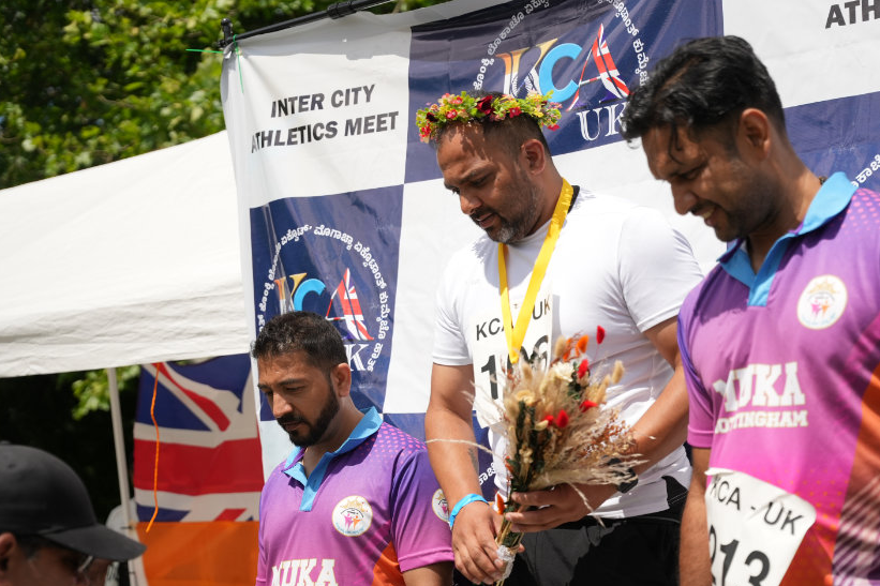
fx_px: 1506
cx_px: 526
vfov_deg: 22.0
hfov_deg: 32.5
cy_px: 295
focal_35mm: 62
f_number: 2.8
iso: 250
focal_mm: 49.5
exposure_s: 1/6400
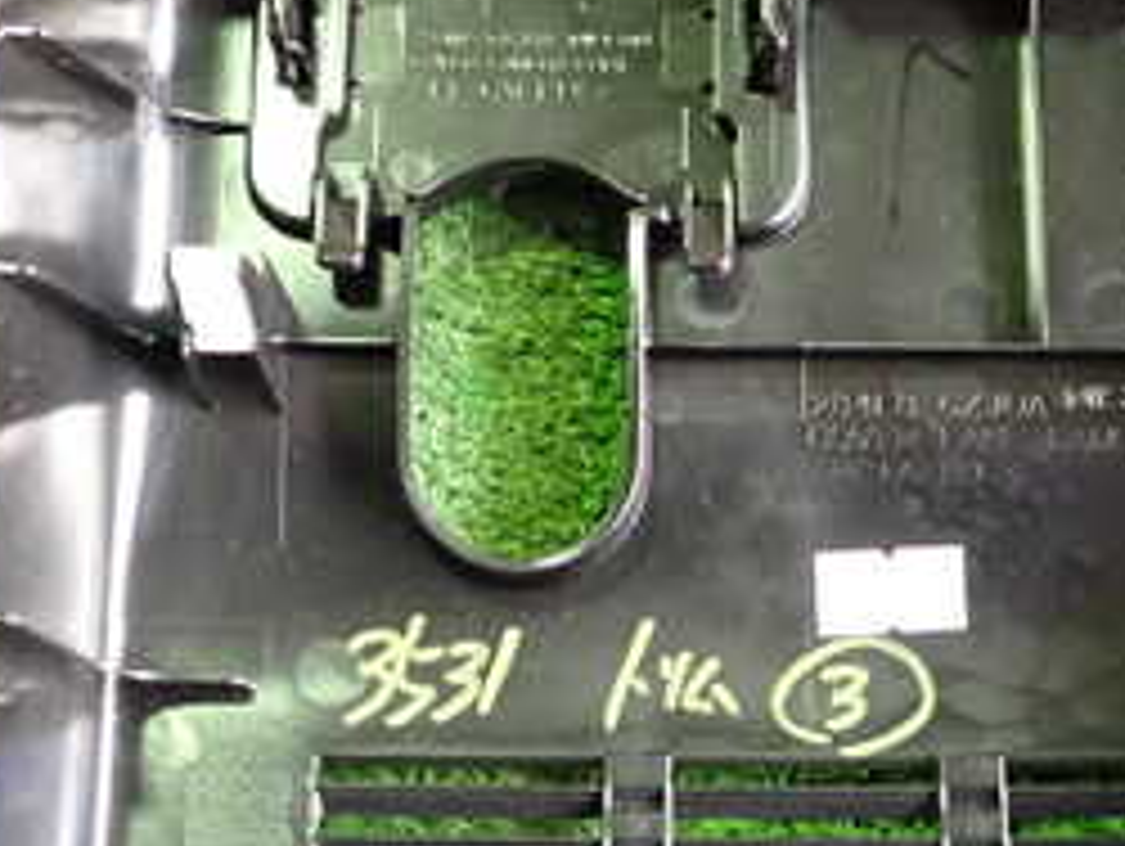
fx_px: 2342
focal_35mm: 72
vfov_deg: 20.4
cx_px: 778
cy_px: 580
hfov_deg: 26.8
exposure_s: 1/30
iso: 640
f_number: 2.3
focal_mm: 5.4
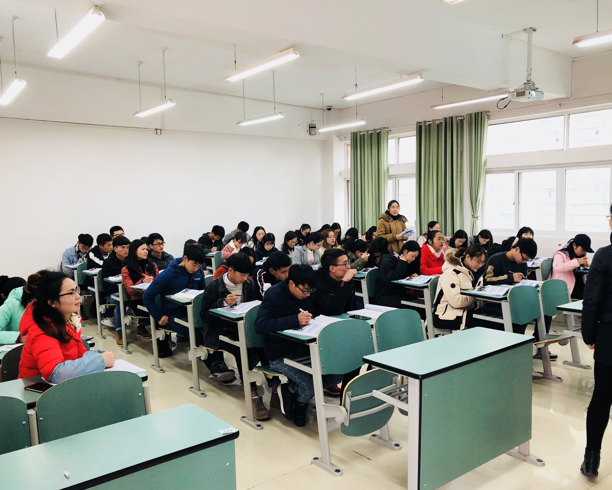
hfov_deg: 57.2
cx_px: 306
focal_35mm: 31
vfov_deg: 47.1
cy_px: 248
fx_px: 561
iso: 40
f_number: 1.8
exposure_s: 1/25
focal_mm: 3.99
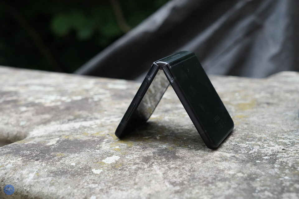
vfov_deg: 22.6
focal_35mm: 60
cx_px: 150
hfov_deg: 33.4
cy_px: 100
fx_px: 498
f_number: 7.1
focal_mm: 60
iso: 6400
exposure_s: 1/160
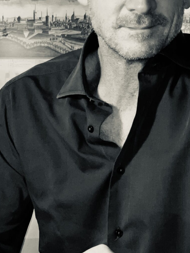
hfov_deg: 11.3
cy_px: 82
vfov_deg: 15.0
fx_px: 959
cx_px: 140
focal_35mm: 131
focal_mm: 6
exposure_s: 1/50
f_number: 2
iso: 200
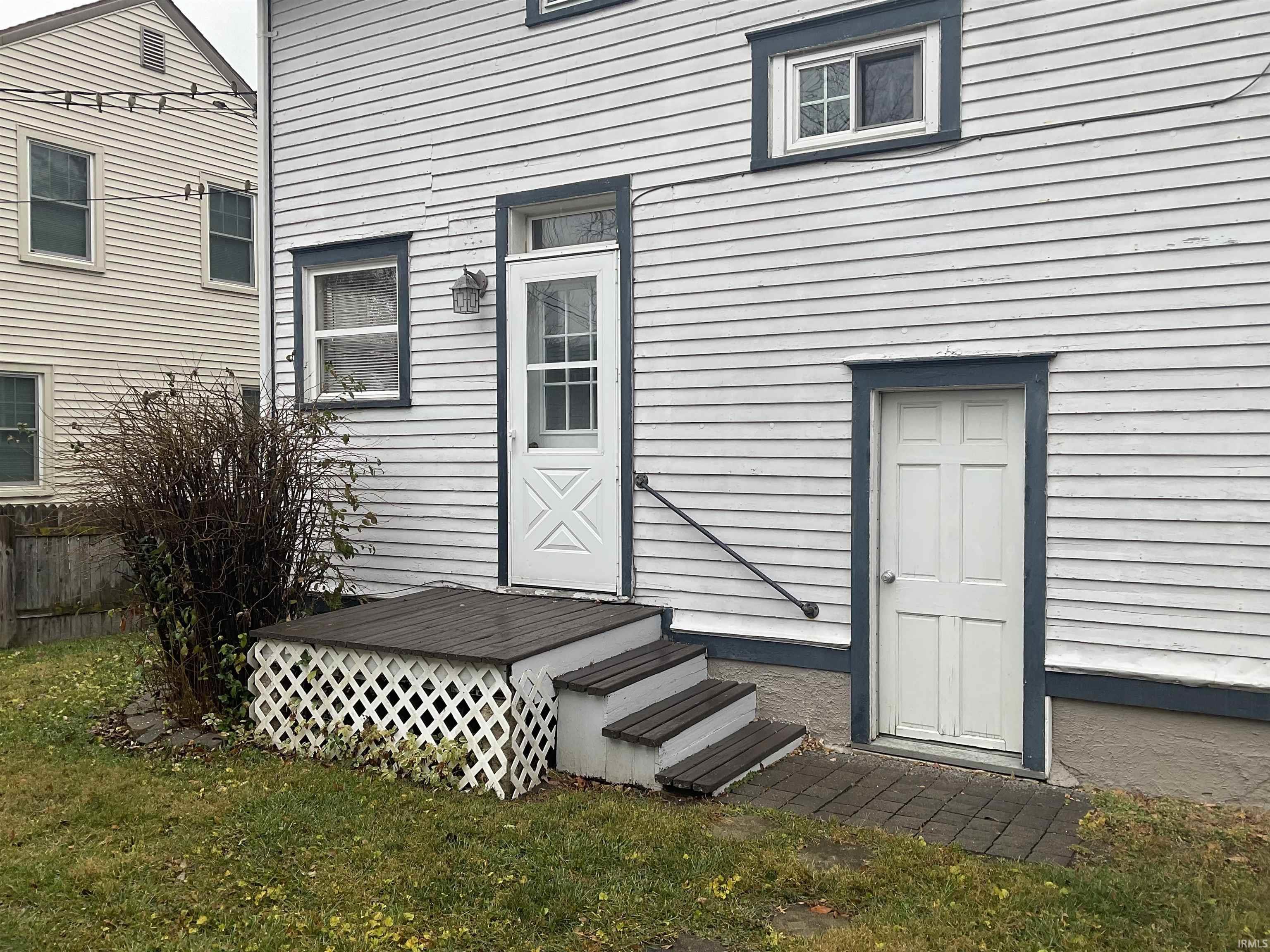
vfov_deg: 48.2
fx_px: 1064
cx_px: 635
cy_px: 476
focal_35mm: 29
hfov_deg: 61.7
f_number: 1.8
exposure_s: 1/329
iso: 16
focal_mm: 3
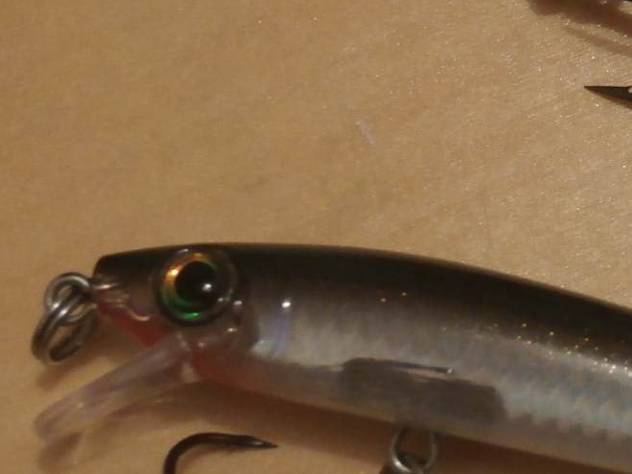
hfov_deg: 14.8
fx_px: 2392
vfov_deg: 11.3
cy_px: 213
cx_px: 614
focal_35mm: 131
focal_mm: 8.02
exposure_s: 1/13
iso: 400
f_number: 3.8
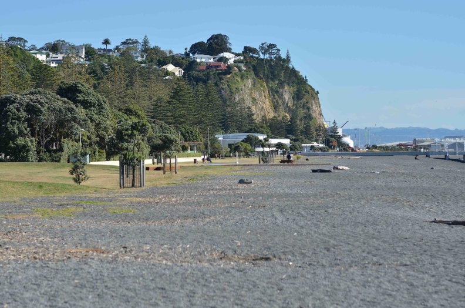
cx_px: 232
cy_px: 154
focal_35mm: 128
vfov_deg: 10.7
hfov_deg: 16.1
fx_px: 1643
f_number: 3.5
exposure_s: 1/1600
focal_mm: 85
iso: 100
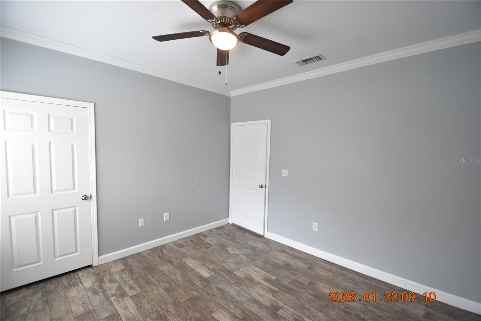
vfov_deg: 77.3
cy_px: 160
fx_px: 200
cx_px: 240
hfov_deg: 100.4
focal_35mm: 15
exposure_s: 1/60
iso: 800
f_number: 3.5
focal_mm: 10
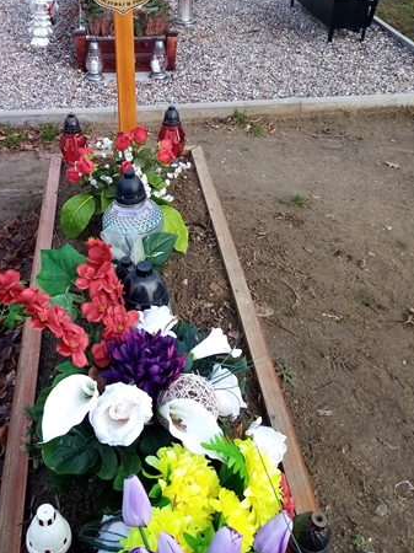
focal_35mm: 37
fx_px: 591
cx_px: 138
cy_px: 181
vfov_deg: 49.2
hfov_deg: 38.2
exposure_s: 1/137
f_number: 1.8
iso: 103
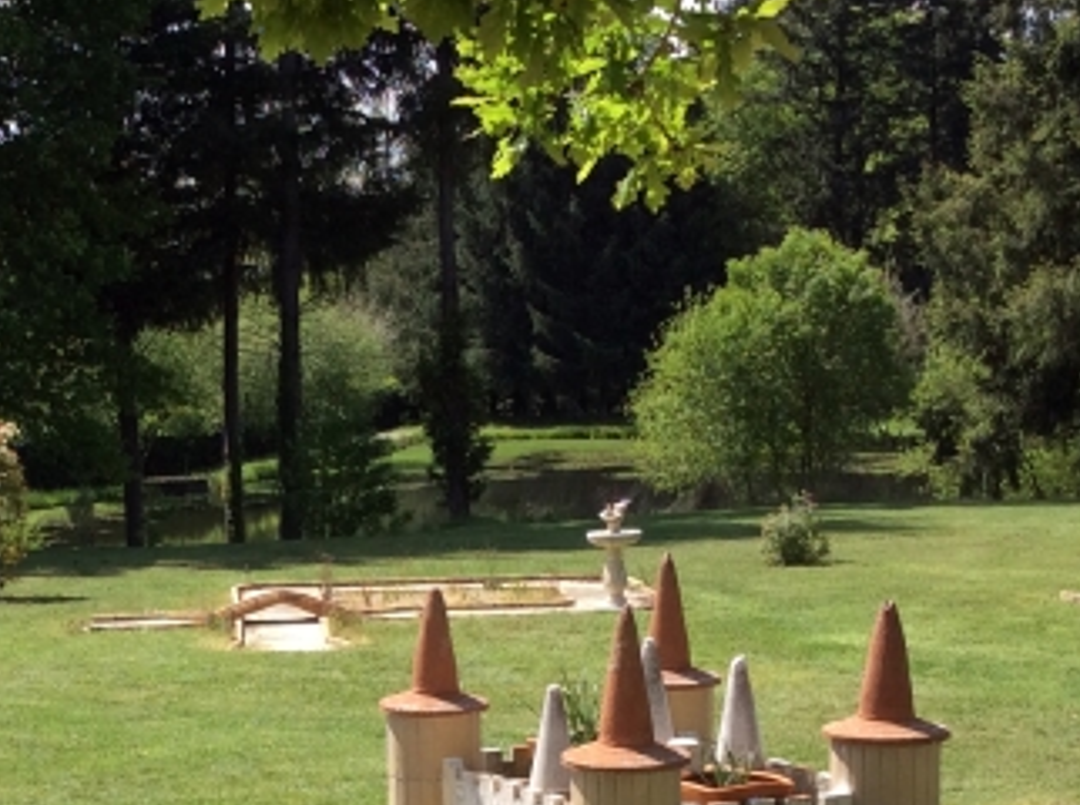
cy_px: 636
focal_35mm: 80
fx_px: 2490
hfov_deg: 23.9
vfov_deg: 18.2
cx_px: 158
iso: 32
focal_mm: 3.3
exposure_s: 1/894
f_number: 2.4
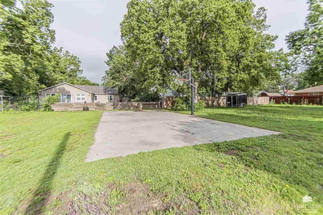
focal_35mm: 15
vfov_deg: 77.3
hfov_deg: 100.4
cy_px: 108
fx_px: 135
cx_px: 162
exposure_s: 1/160
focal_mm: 10
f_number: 8
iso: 100
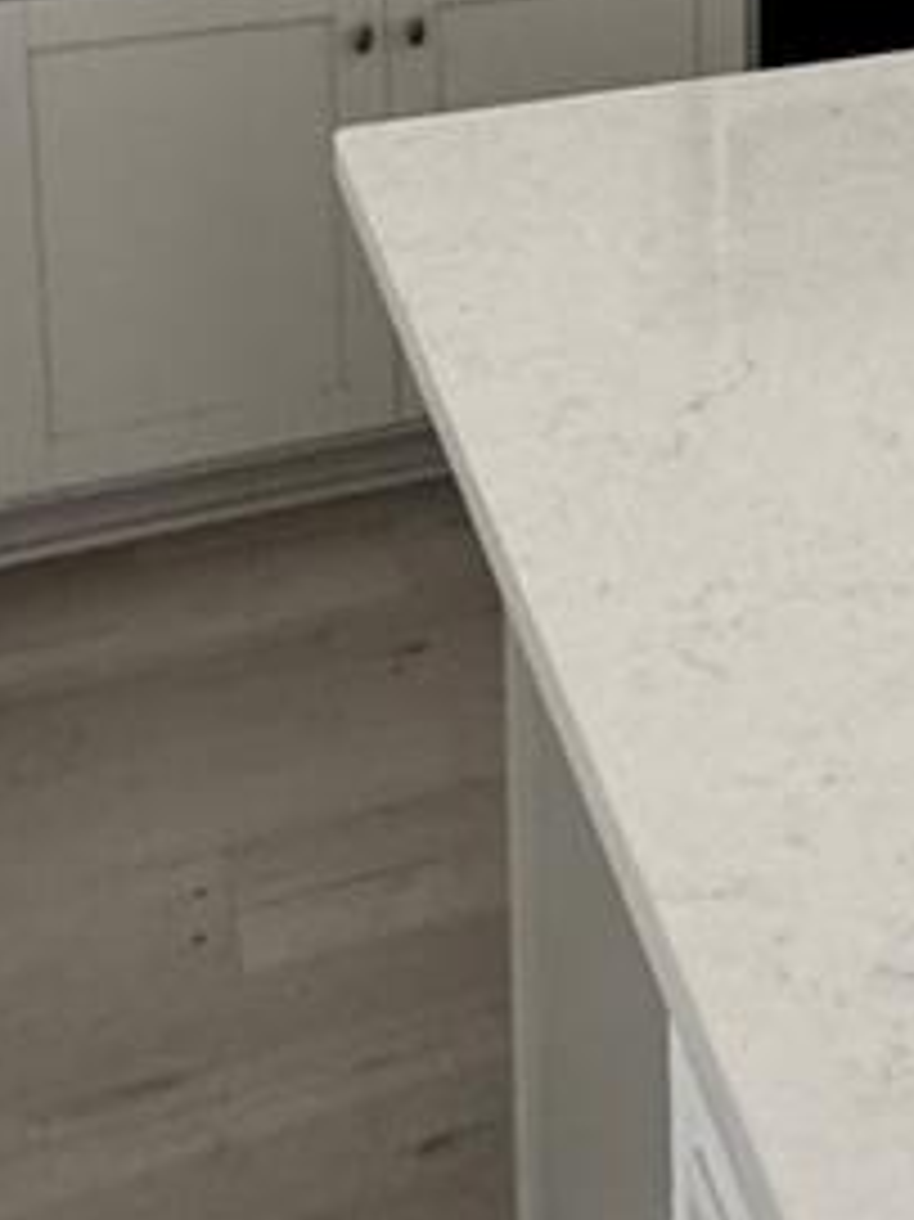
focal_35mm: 62
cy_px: -324
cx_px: 1117
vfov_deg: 26.8
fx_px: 2184
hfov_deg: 21.8
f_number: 2.2
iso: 320
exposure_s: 1/90
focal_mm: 2.22
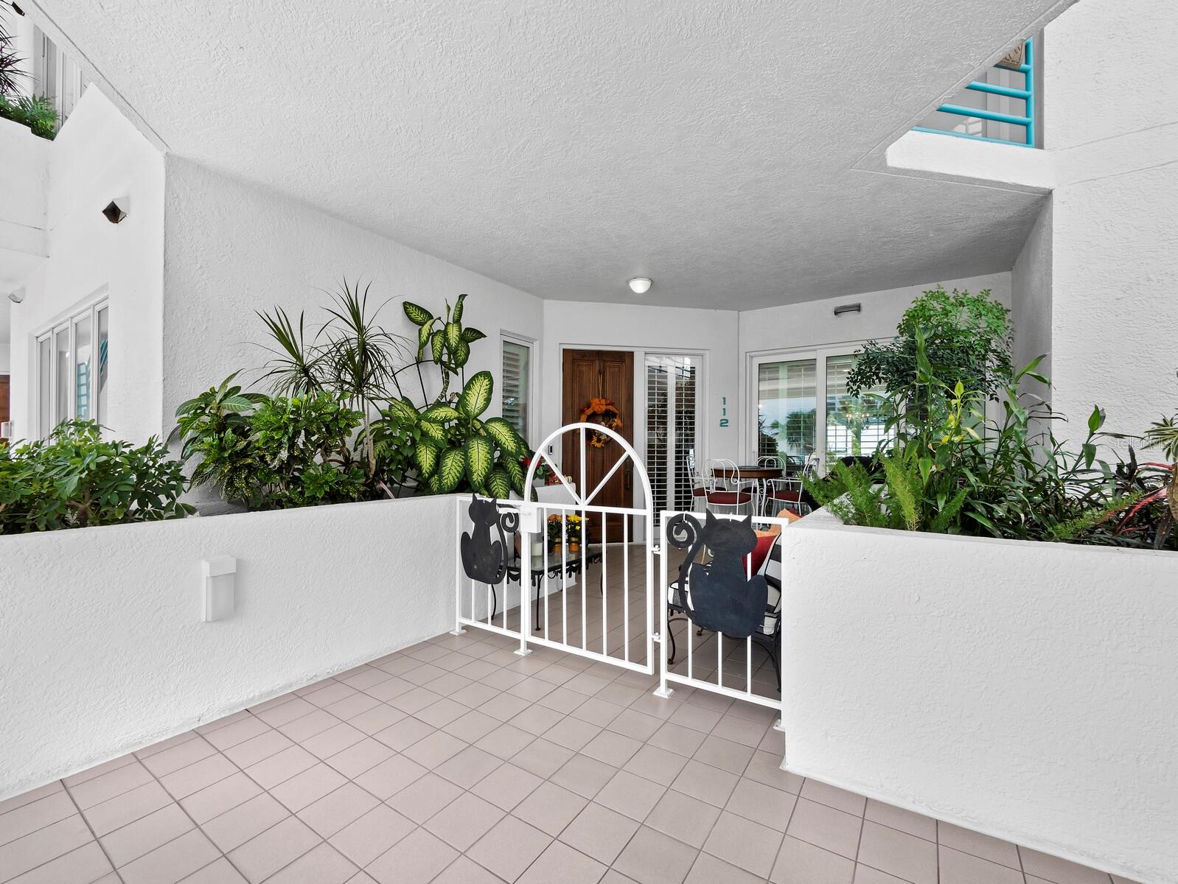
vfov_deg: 85.7
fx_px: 477
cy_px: 442
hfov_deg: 102.0
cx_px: 589
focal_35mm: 14
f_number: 10
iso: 400
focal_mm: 7
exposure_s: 1/30
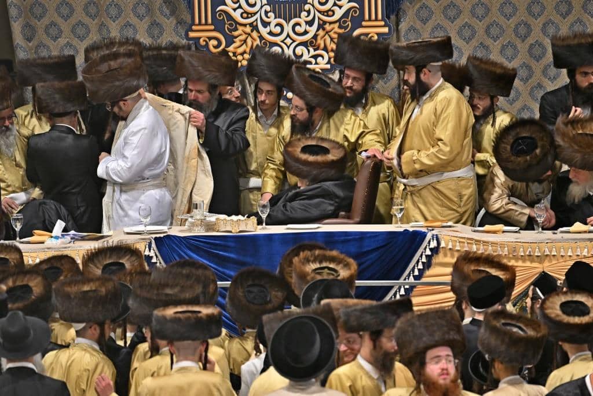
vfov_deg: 4.6
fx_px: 4942
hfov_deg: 6.9
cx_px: 296
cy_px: 198
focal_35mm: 300
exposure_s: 1/250
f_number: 2.8
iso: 500
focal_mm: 200
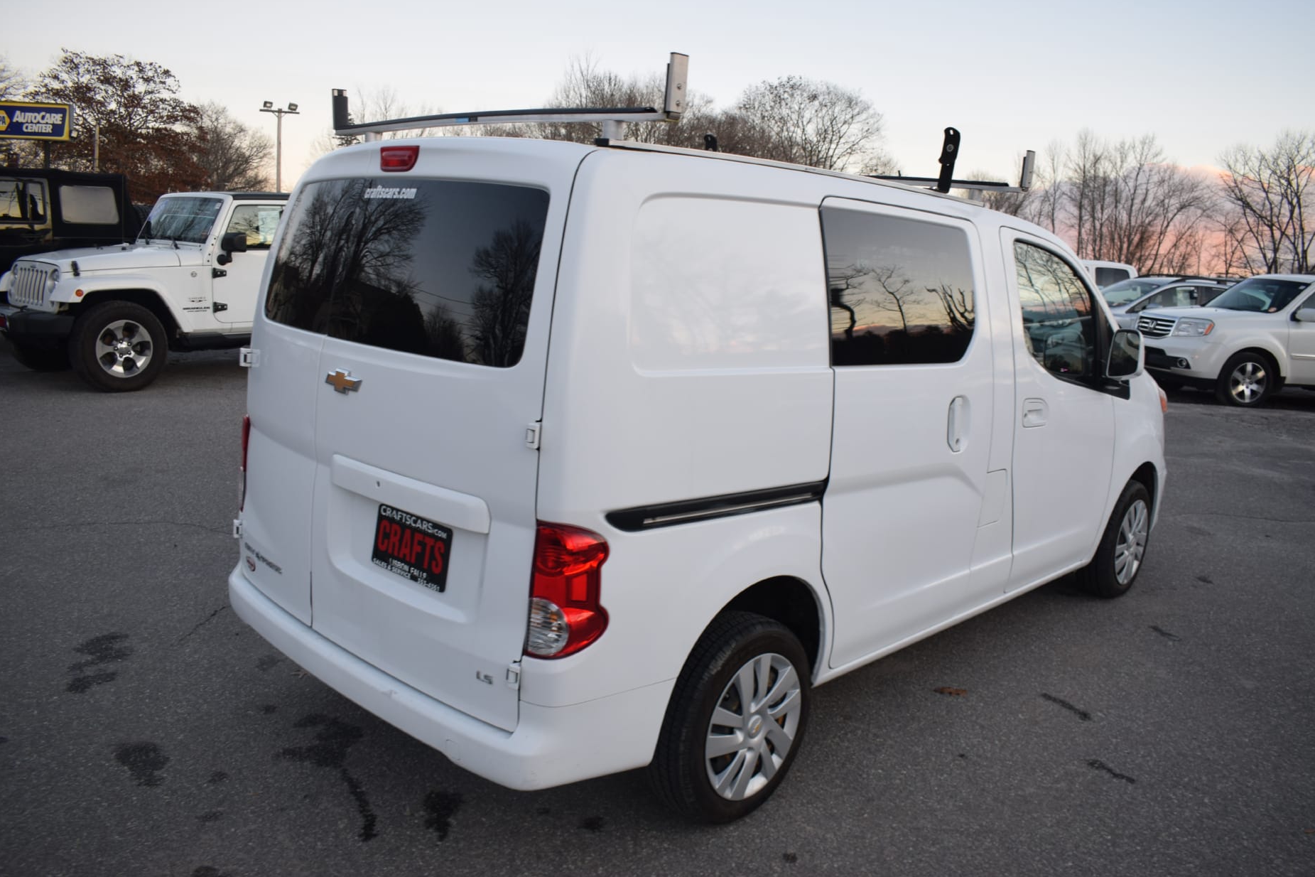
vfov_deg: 46.4
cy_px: 429
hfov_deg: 65.5
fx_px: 1023
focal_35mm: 28
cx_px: 679
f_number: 5
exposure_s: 1/100
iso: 400
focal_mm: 18
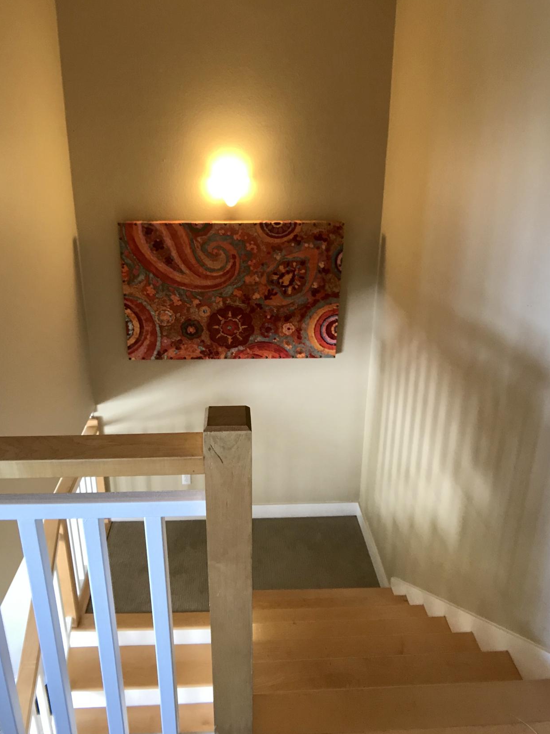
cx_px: 240
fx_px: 720
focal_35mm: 34
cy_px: 314
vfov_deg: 53.8
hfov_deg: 41.7
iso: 40
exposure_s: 1/15
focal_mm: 3.99
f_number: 1.8
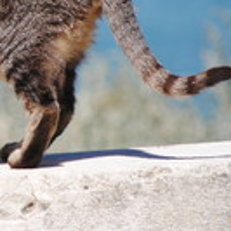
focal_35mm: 962
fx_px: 7263
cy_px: 54
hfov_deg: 1.8
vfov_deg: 1.8
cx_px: -52
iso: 200
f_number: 5.6
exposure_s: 1/1000
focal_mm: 200
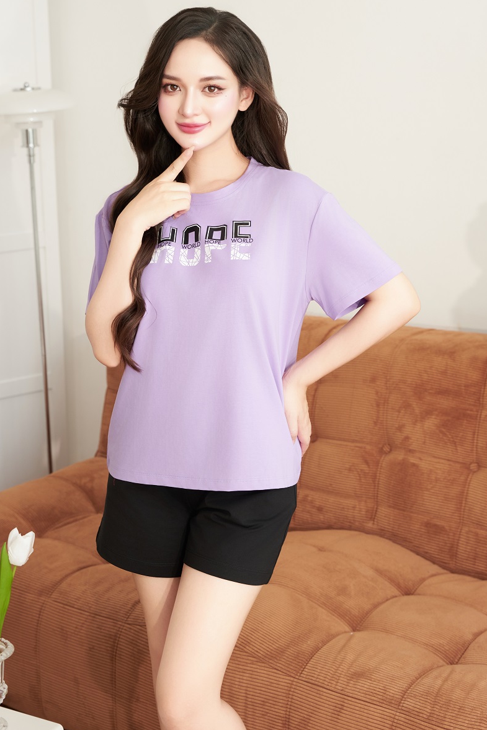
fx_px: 1321
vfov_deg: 30.9
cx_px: 190
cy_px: 319
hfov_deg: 20.9
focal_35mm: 65
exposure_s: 1/160
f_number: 5
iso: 500
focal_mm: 51.1
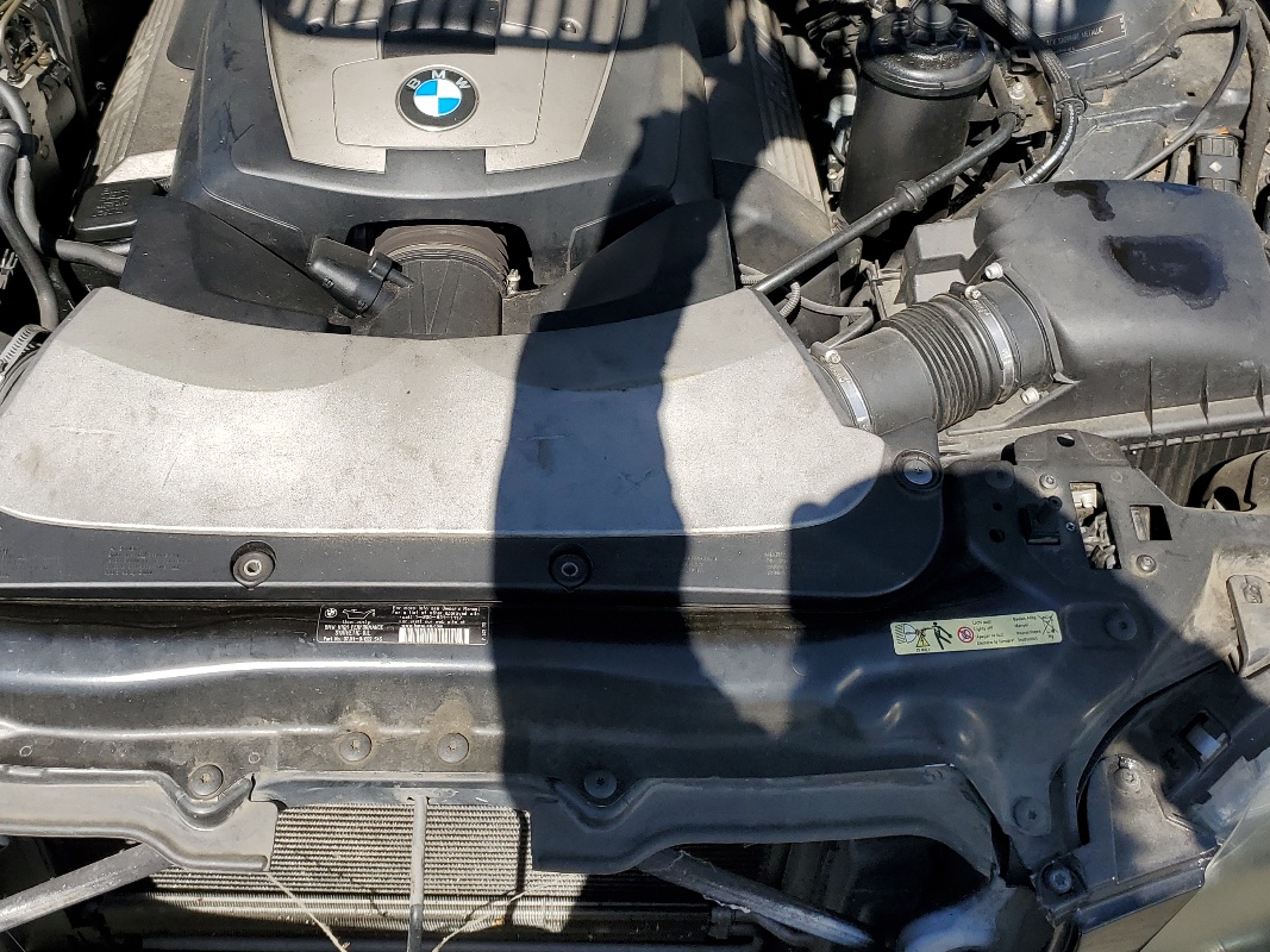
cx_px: 490
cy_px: 275
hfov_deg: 47.5
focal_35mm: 39
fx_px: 1431
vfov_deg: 36.2
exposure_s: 1/2000
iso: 50
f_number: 1.5
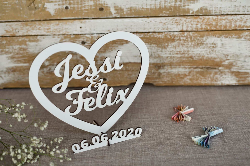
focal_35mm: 50
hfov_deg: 39.6
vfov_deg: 27.0
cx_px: 125
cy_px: 83
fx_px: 347
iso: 100
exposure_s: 1/200
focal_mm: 50
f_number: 2.8
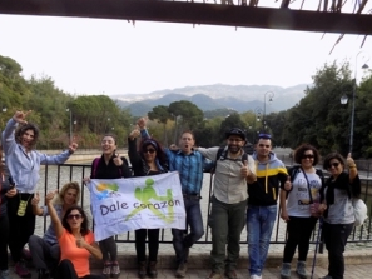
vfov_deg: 45.0
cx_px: 153
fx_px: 333
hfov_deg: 58.0
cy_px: 179
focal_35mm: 31
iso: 80
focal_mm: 4
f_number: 3.1
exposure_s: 1/200
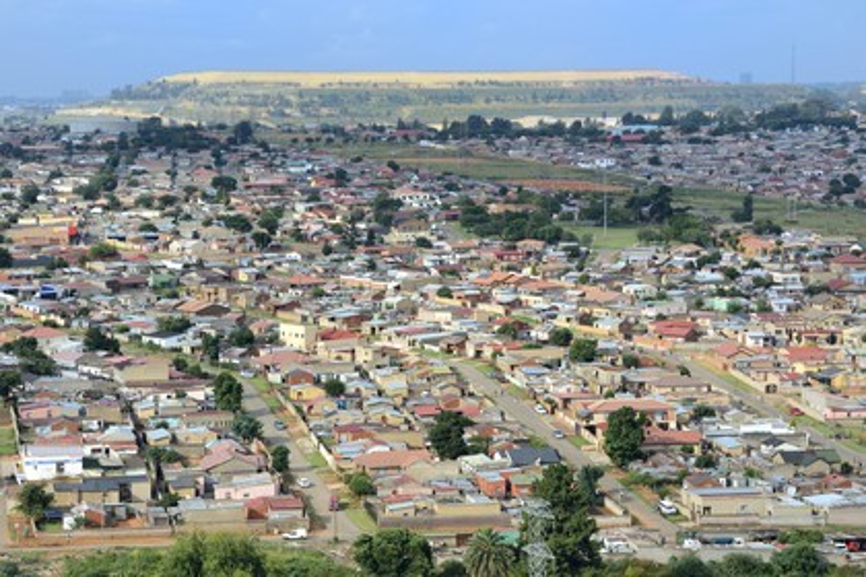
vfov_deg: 14.9
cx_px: 433
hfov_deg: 22.1
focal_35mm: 92
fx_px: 2213
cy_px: 288
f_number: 10
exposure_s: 1/250
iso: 200
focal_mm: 92
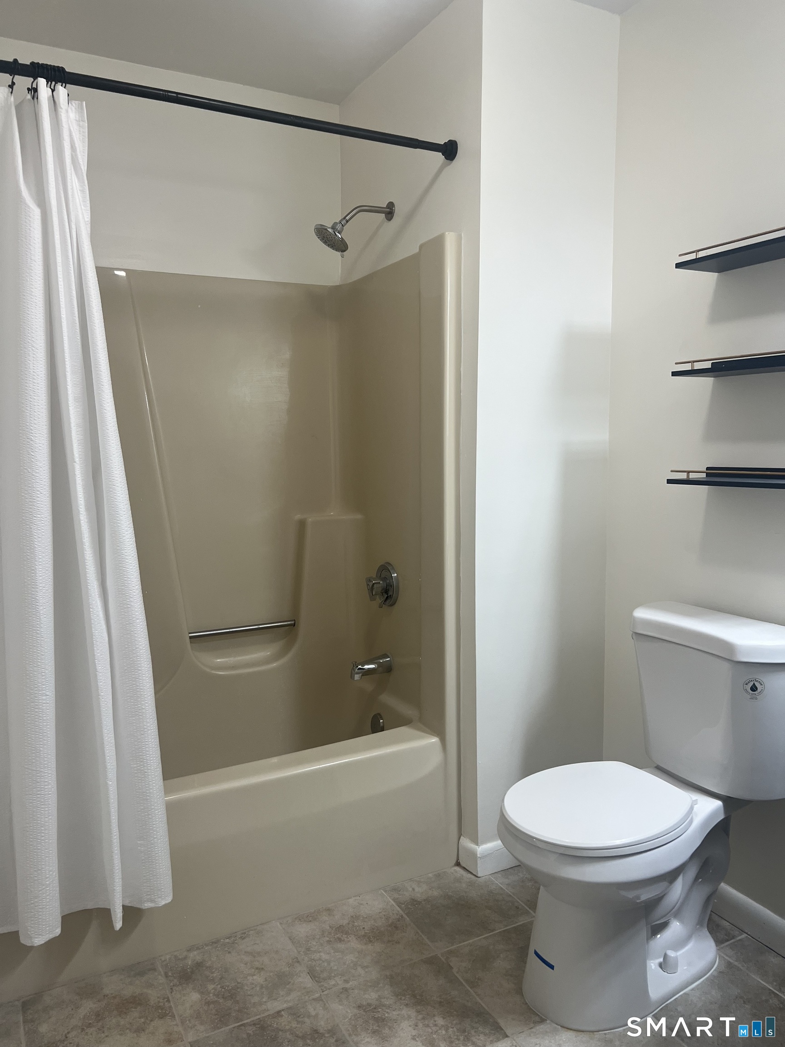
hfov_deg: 53.1
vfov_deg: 67.3
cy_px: 524
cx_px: 392
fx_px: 786
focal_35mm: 26
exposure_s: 1/120
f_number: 1.5
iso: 125
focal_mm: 5.7
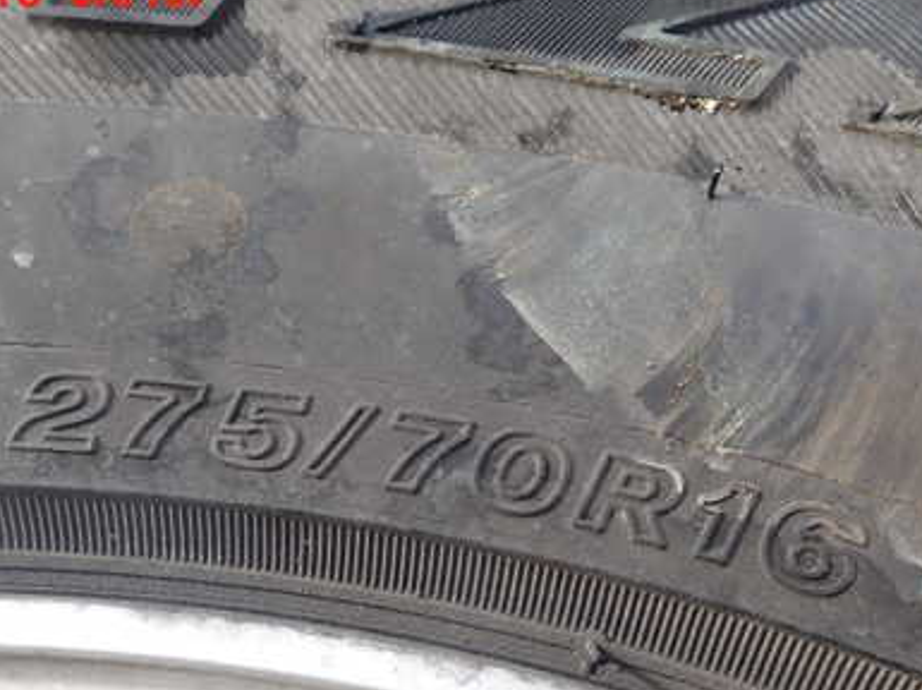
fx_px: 1038
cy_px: 501
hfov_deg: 47.9
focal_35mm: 39
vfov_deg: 36.1
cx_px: 484
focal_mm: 4.5
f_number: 2.8
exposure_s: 1/400
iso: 100
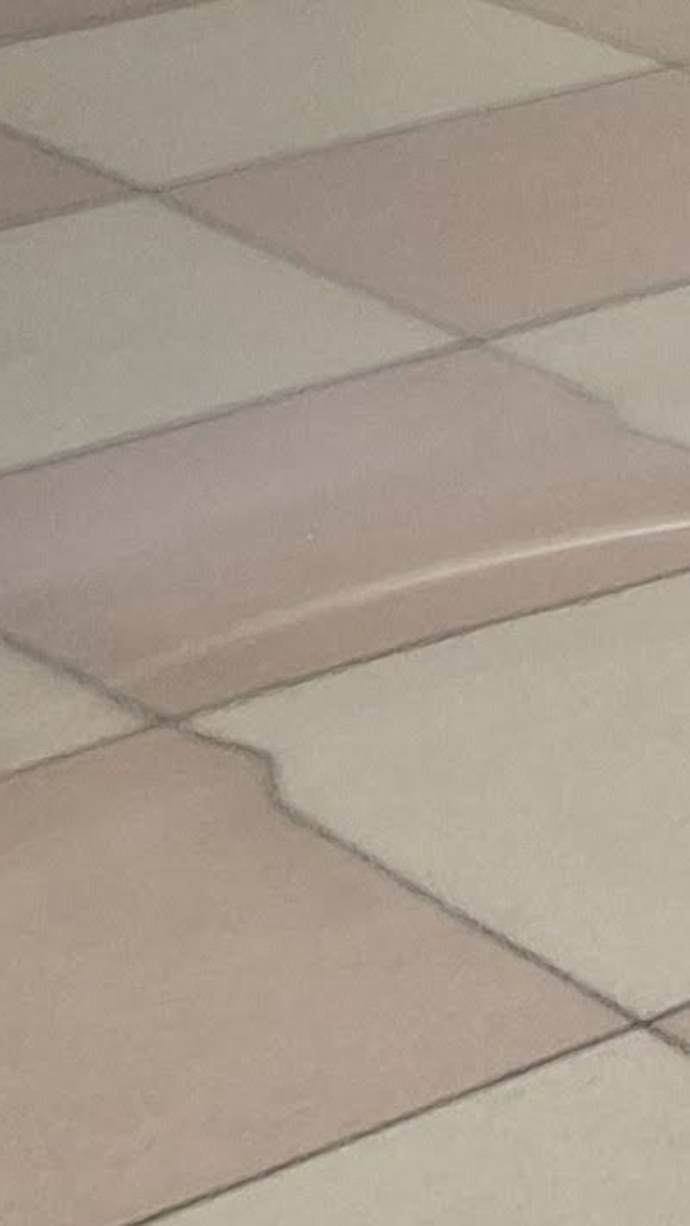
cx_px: 1870
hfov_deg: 7.8
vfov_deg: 15.1
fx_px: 4586
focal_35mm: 141
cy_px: 241
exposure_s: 1/50
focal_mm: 5.54
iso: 200
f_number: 1.8
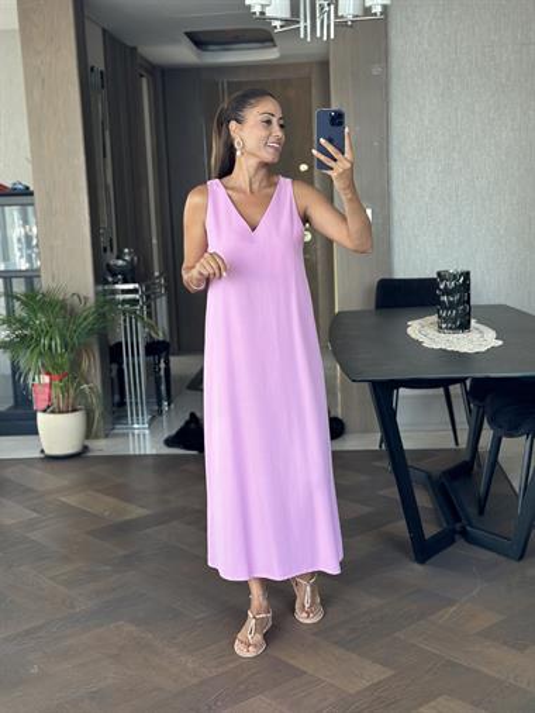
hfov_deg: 30.3
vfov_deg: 39.6
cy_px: 356
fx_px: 988
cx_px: 268
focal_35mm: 48
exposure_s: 1/73
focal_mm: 6.86
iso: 125
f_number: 1.78
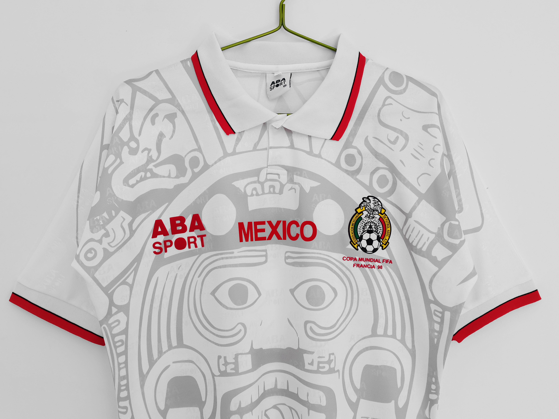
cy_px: 198
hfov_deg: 60.0
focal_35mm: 30
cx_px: 273
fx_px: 484
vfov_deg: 46.8
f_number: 1.8
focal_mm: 5.58
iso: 160
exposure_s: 1/120
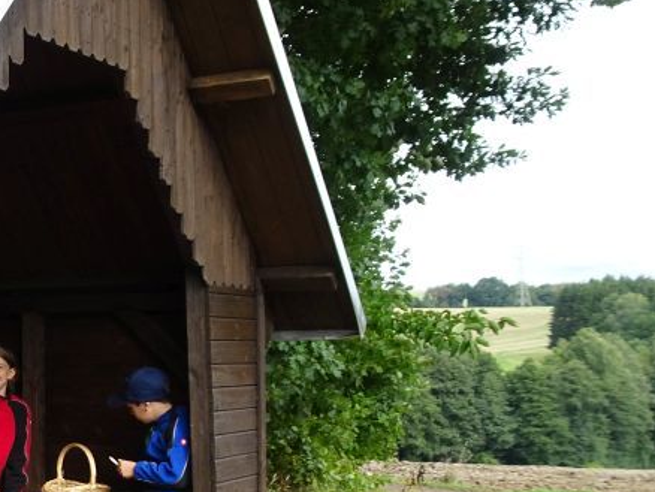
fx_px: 1268
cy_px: 333
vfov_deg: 21.9
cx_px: -239
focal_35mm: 67
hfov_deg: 24.5
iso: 80
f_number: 3.5
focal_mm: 4.1
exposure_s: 1/200
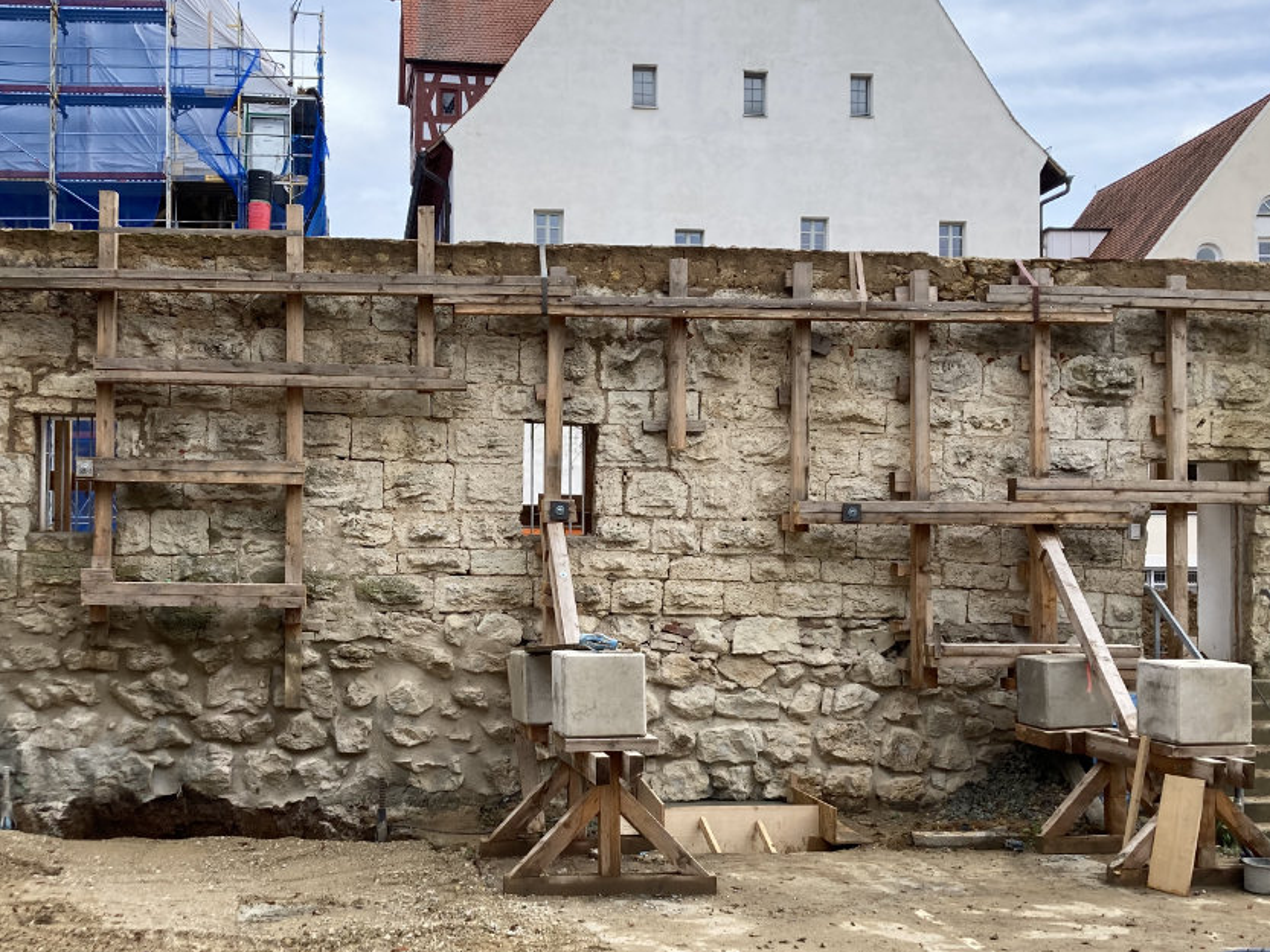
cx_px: 549
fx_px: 1578
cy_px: 536
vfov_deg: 33.6
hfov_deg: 43.7
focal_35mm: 43
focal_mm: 4
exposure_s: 1/979
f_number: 1.8
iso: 20
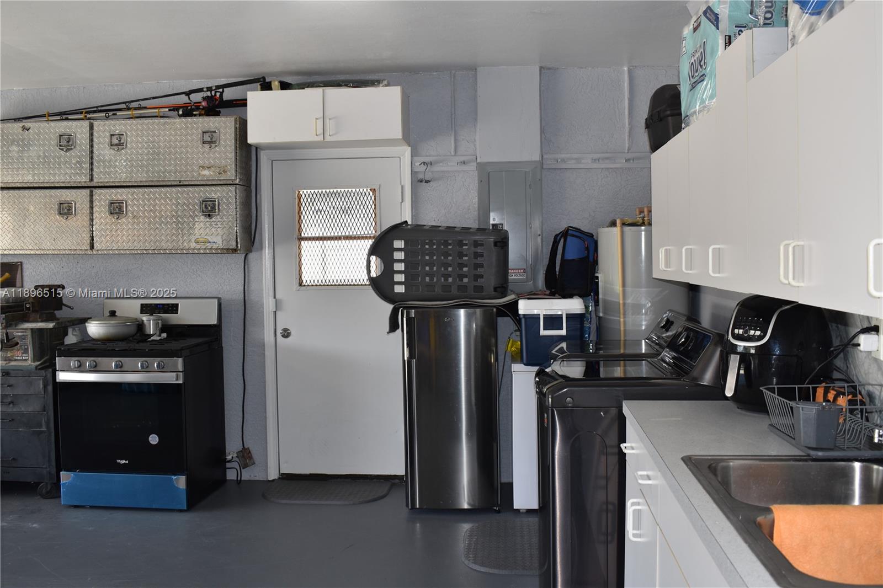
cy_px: 294
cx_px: 442
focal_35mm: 33
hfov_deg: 57.2
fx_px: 809
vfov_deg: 40.0
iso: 250
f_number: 5.6
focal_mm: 22
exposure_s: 1/125
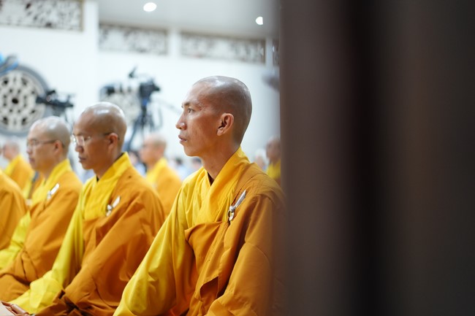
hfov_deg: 36.3
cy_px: 158
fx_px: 725
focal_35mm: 55
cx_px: 238
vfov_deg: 24.6
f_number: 1.8
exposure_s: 1/160
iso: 3200
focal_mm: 55
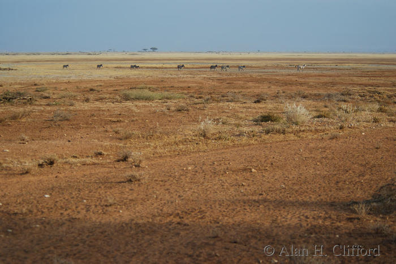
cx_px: 198
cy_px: 132
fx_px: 1321
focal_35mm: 120
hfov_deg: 17.0
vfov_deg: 11.4
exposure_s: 1/250
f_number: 4.5
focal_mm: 80
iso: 100
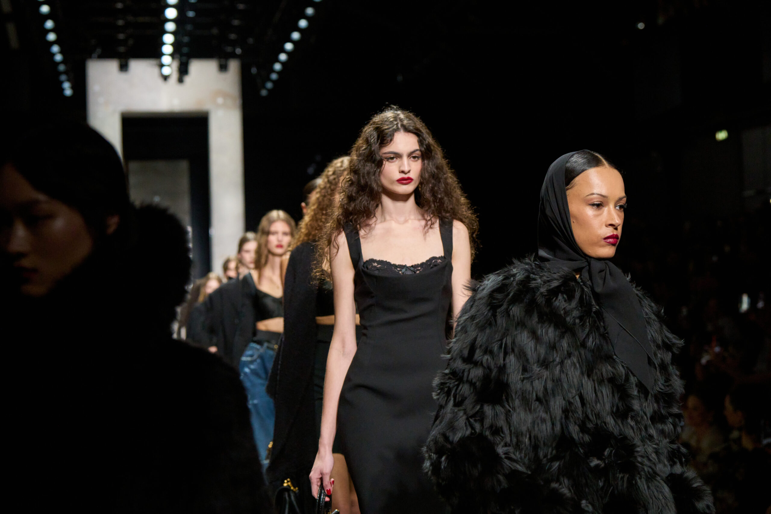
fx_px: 1499
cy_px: 257
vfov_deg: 19.5
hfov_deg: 28.8
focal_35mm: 70
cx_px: 386
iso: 5000
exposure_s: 1/1245
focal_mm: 70
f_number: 4.5
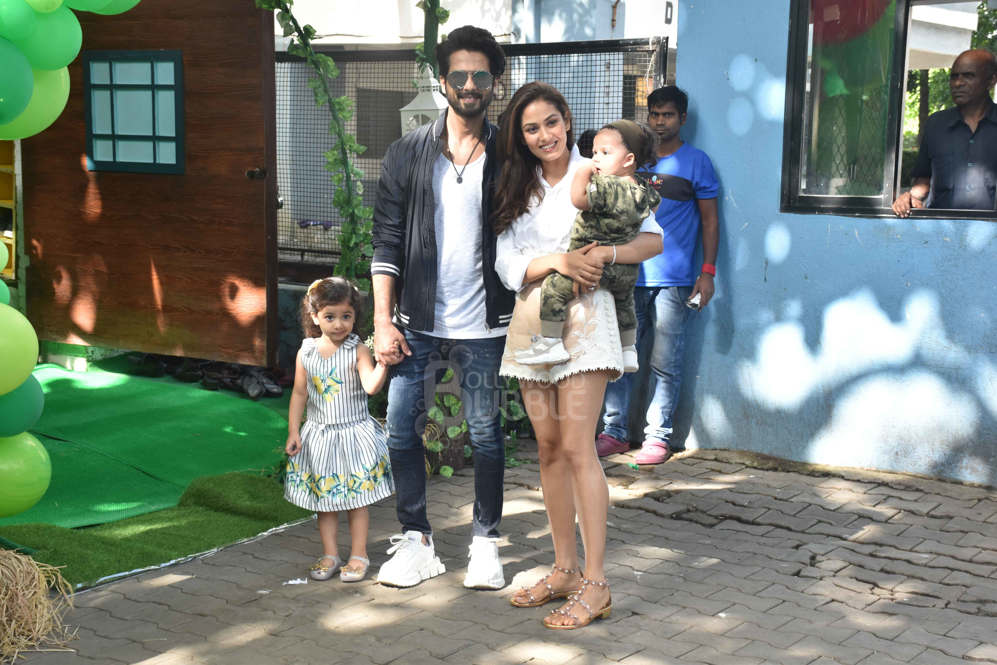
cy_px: 332
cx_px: 498
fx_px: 1578
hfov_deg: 35.1
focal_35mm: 57
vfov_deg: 23.8
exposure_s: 1/125
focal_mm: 38
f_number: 5.6
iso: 400
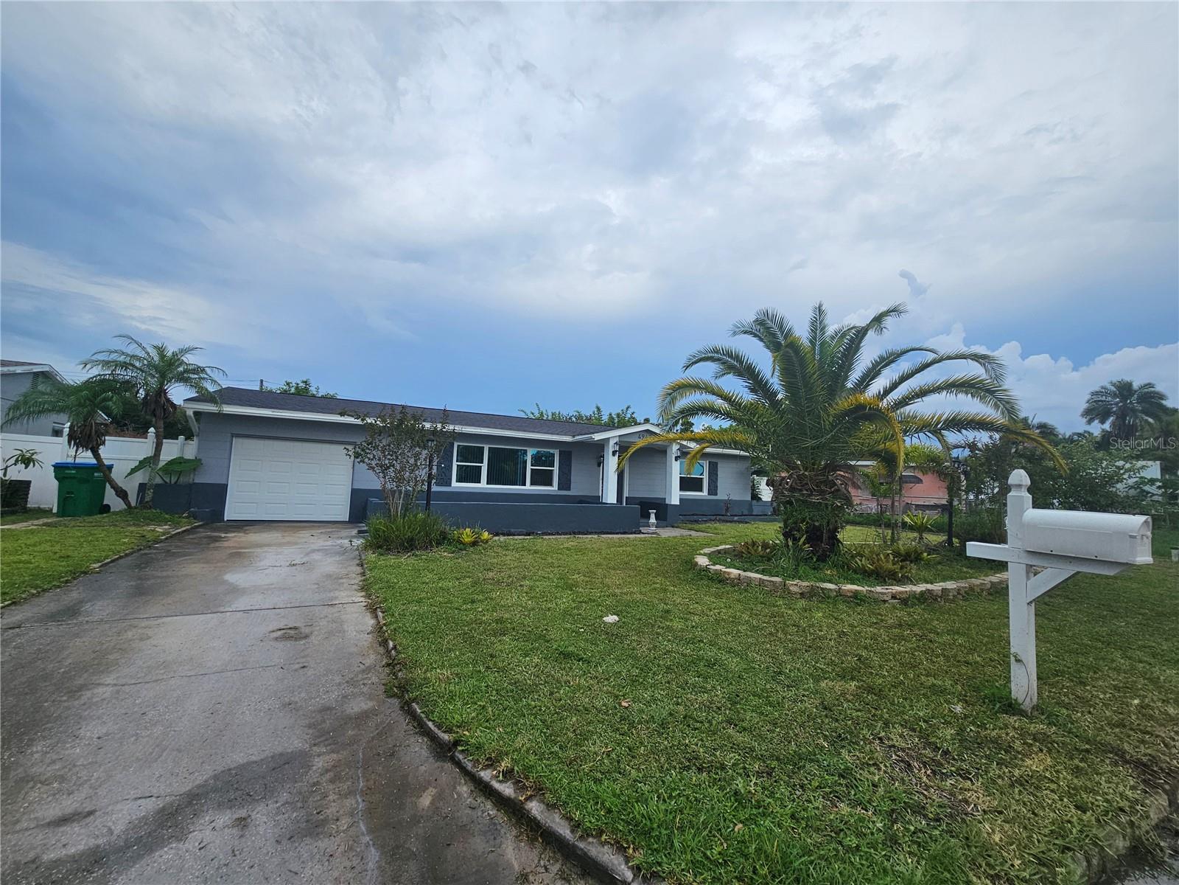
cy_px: 442
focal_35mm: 13
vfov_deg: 89.9
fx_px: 443
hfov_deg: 106.2
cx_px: 590
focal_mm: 2.2
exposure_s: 1/2524
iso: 50
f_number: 2.2
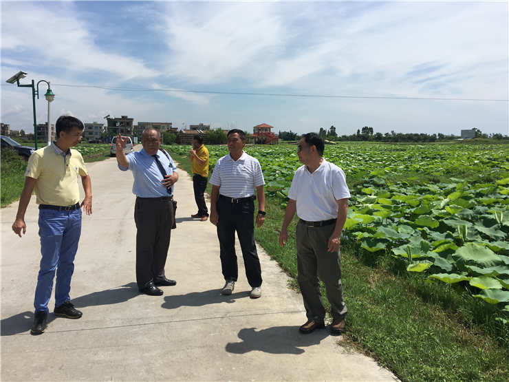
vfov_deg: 48.2
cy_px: 191
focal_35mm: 29
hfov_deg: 61.7
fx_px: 426
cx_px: 254
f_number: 2.2
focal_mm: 4.15
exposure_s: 1/2564
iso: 25
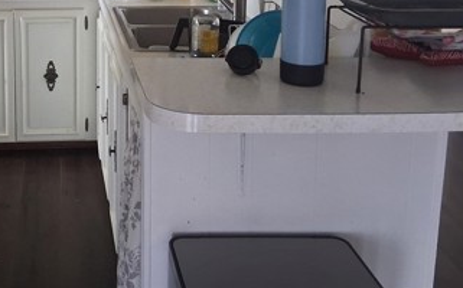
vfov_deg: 22.3
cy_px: -23
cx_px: 72
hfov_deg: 35.3
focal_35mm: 55
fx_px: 693
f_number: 1.8
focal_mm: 3.98
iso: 640
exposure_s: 1/60
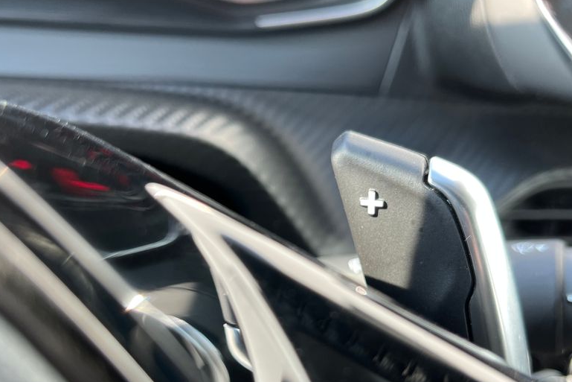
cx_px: 281
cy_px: 259
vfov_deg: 36.5
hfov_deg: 53.1
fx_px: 572
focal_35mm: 36
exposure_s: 1/122
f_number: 1.6
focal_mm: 5.1
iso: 50
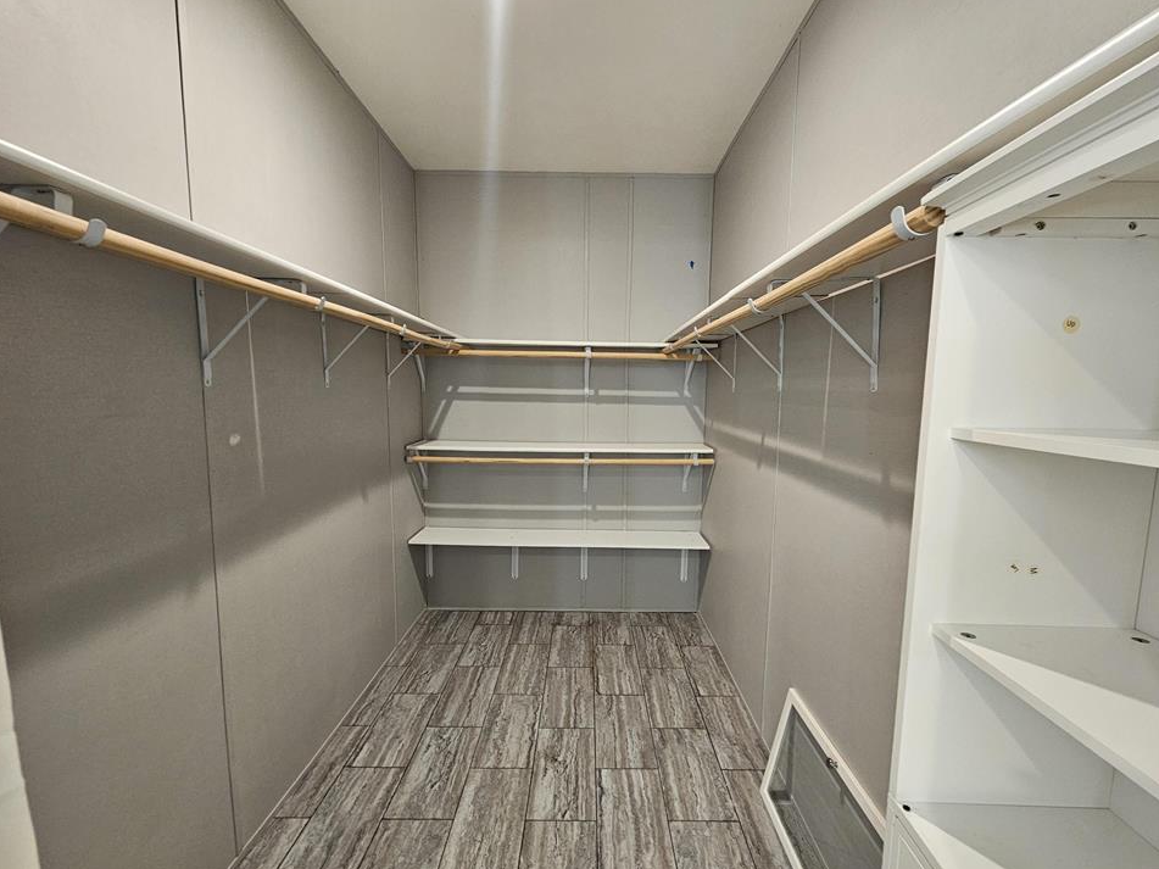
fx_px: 469
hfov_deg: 102.0
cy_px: 456
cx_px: 596
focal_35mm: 14
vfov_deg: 85.6
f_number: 2.2
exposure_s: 1/30
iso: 320
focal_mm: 2.2
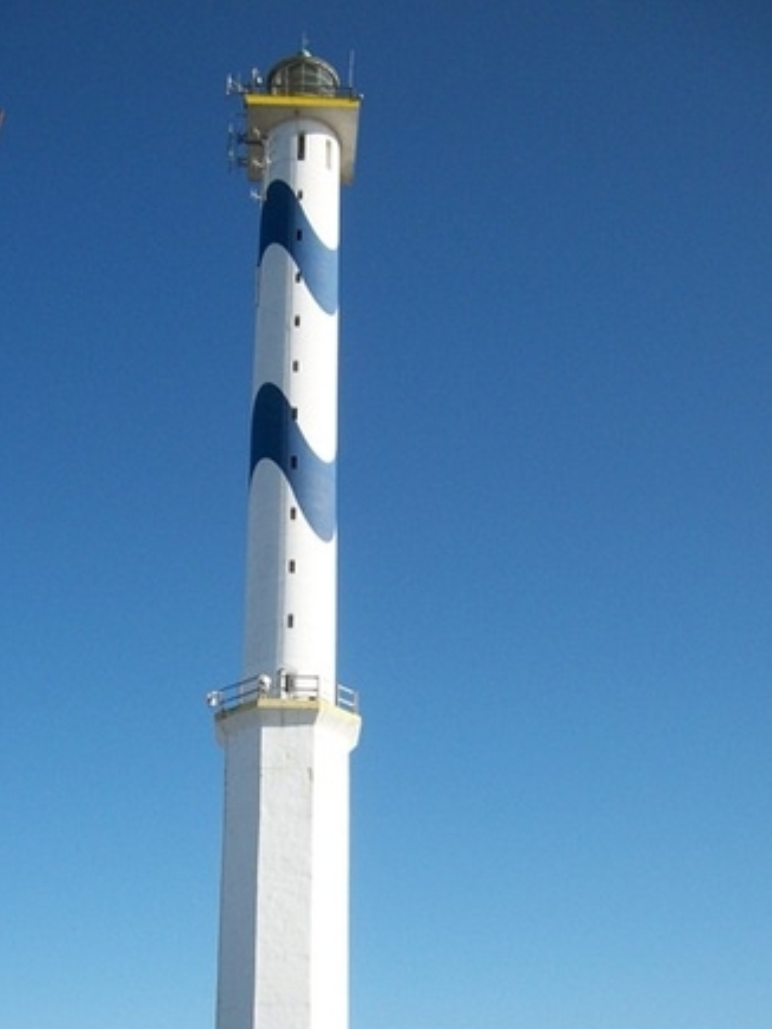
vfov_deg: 42.5
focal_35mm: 44
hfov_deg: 32.8
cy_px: 661
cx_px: 331
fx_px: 1308
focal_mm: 5.7
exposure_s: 1/200
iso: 80
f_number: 8.8
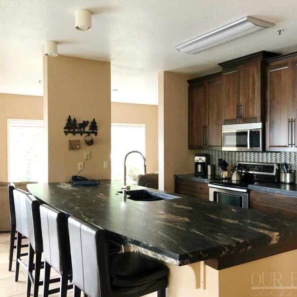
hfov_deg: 48.4
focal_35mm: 34
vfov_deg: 48.4
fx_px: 330
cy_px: 151
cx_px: 160
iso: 100
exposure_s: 1/10
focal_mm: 3.99
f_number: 1.8
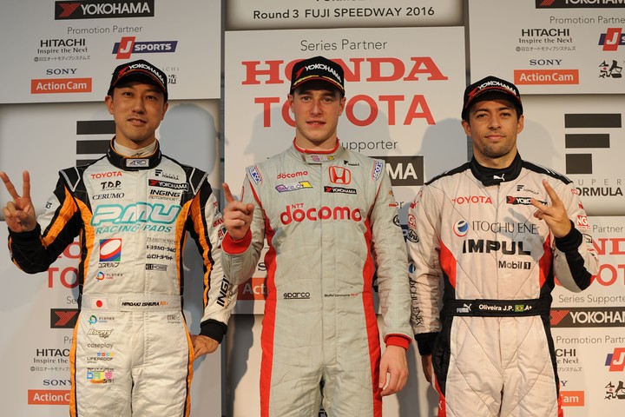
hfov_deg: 54.4
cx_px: 312
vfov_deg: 37.9
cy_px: 208
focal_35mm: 35
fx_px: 608
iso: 400
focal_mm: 35
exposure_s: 1/90
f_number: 4
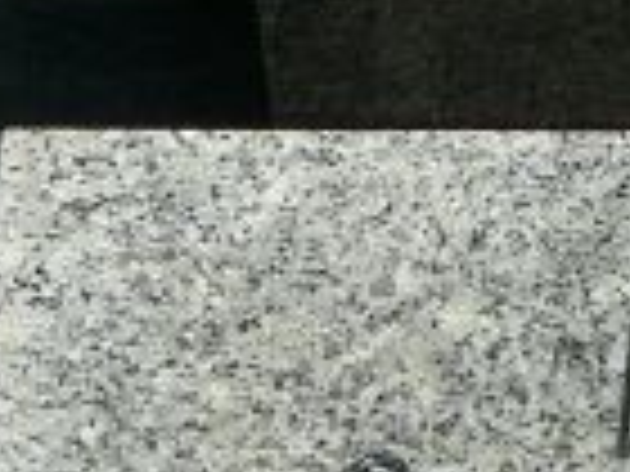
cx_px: 1184
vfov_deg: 7.3
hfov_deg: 9.5
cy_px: 877
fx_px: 3585
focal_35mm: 197
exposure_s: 1/800
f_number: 5
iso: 80
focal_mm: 6.4
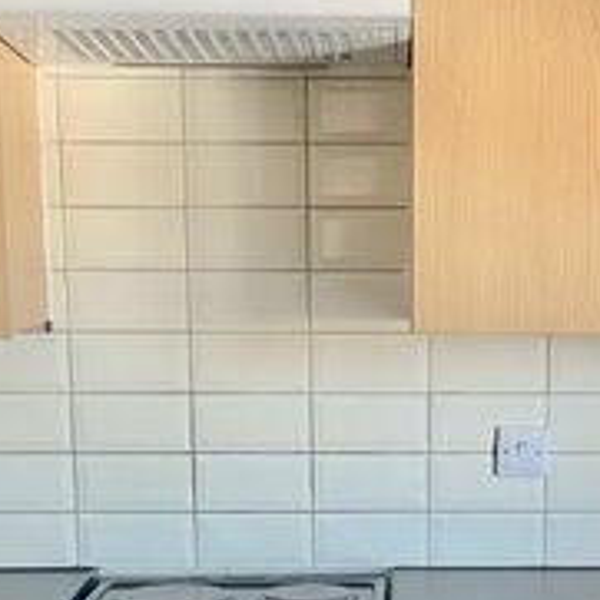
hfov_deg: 19.4
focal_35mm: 89
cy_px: 615
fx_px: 1745
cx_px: 418
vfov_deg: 18.9
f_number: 1.6
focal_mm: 5.1
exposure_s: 1/98
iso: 125
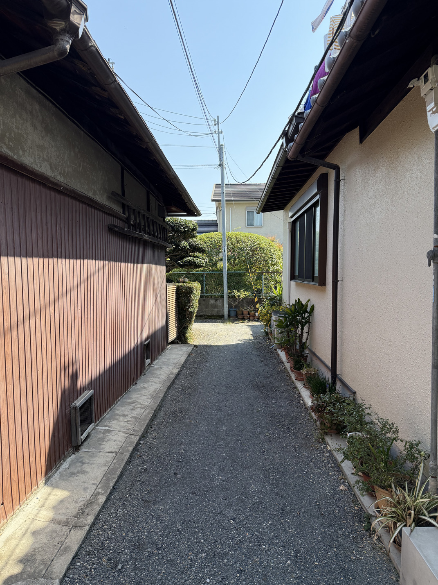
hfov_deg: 56.8
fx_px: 405
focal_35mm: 24
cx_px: 219
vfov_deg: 71.6
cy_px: 292
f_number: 1.78
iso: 100
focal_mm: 6.76
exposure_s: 1/2053
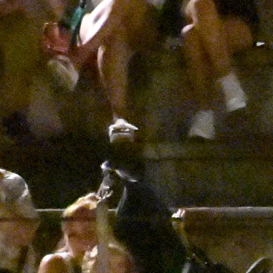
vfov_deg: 1.3
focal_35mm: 1295
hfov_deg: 1.3
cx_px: 1129
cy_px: 854
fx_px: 11555
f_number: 5.6
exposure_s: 1/400
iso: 25600
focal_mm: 98
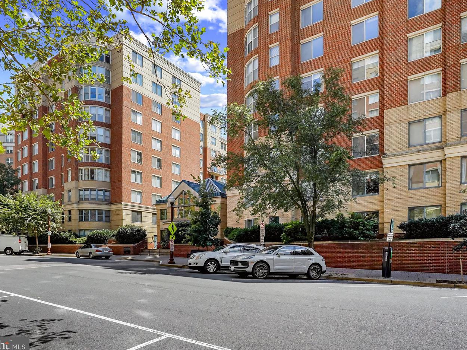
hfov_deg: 79.0
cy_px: 177
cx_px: 239
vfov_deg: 63.5
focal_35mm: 21
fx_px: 283
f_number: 8
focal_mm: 19
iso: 1250
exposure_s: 1/1000
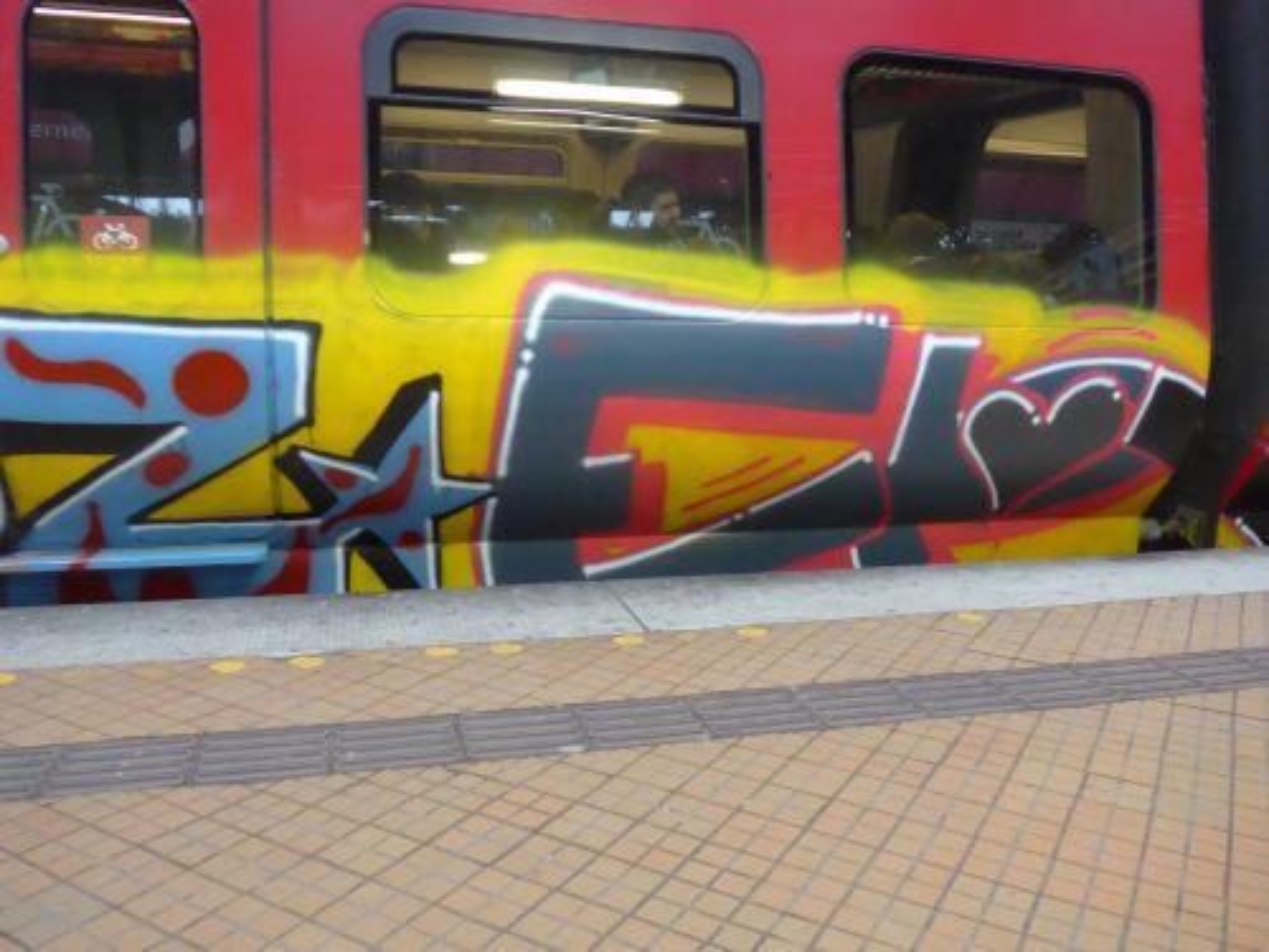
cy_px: 476
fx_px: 1063
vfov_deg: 48.2
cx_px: 634
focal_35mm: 29
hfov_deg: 61.7
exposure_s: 1/250
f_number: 2
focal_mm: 6
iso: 1600
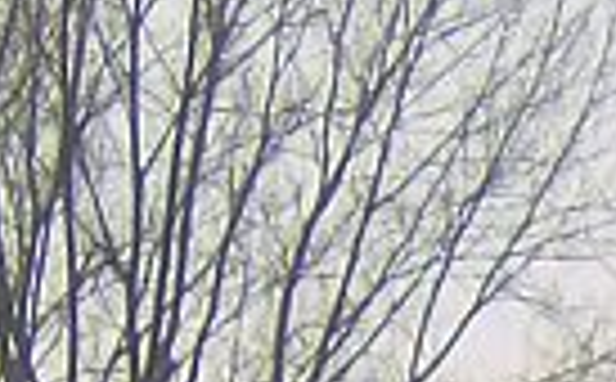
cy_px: 1395
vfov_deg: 2.3
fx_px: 9298
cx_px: 1785
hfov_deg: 3.7
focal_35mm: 555
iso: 100
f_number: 3.7
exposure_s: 1/147
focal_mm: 11.6
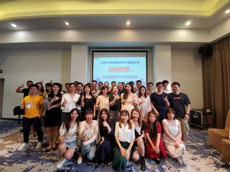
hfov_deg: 106.2
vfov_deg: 89.9
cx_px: 115
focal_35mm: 13
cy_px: 86
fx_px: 86
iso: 200
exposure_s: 1/59
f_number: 2.2
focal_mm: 1.8
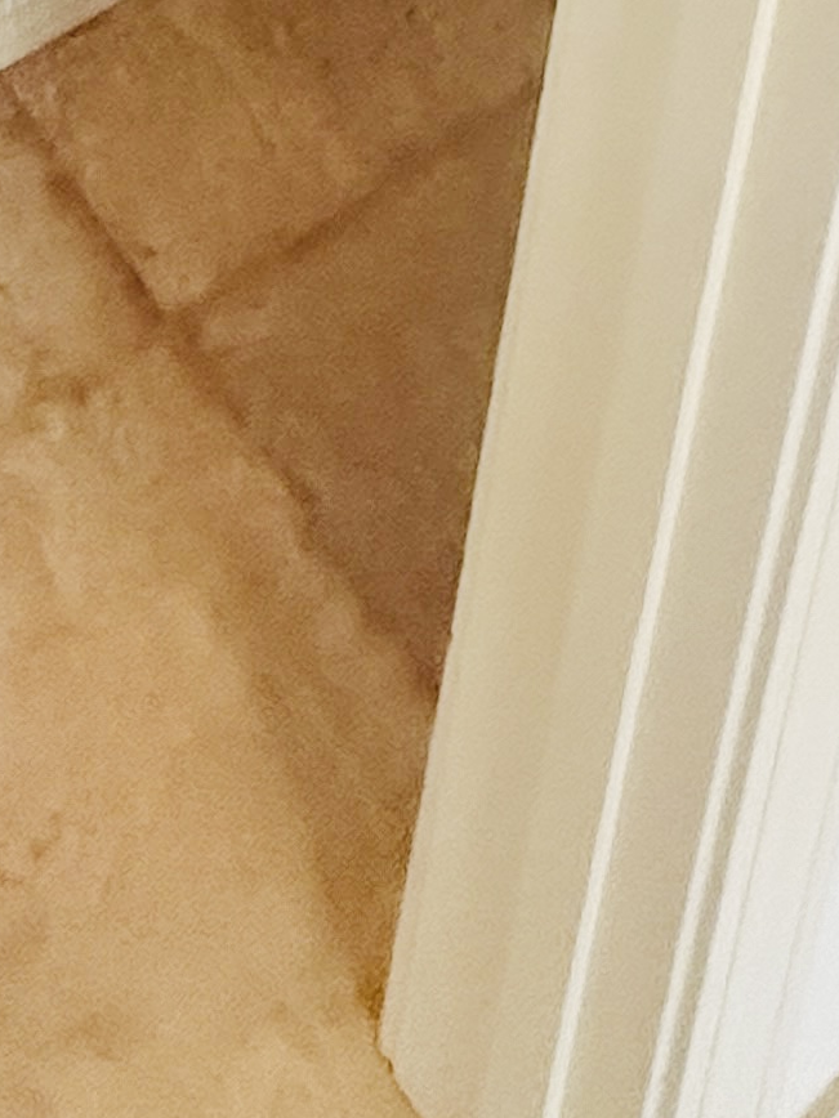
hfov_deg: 21.2
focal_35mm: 65
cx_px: -130
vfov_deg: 16.8
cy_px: -1365
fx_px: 2101
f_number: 2.2
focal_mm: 2.22
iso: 640
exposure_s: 1/60
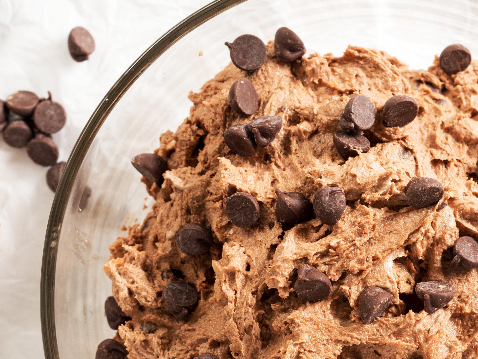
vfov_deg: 12.1
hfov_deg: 16.0
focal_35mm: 122
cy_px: 316
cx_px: 380
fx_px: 1685
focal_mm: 50
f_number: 8
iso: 100
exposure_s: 1/2
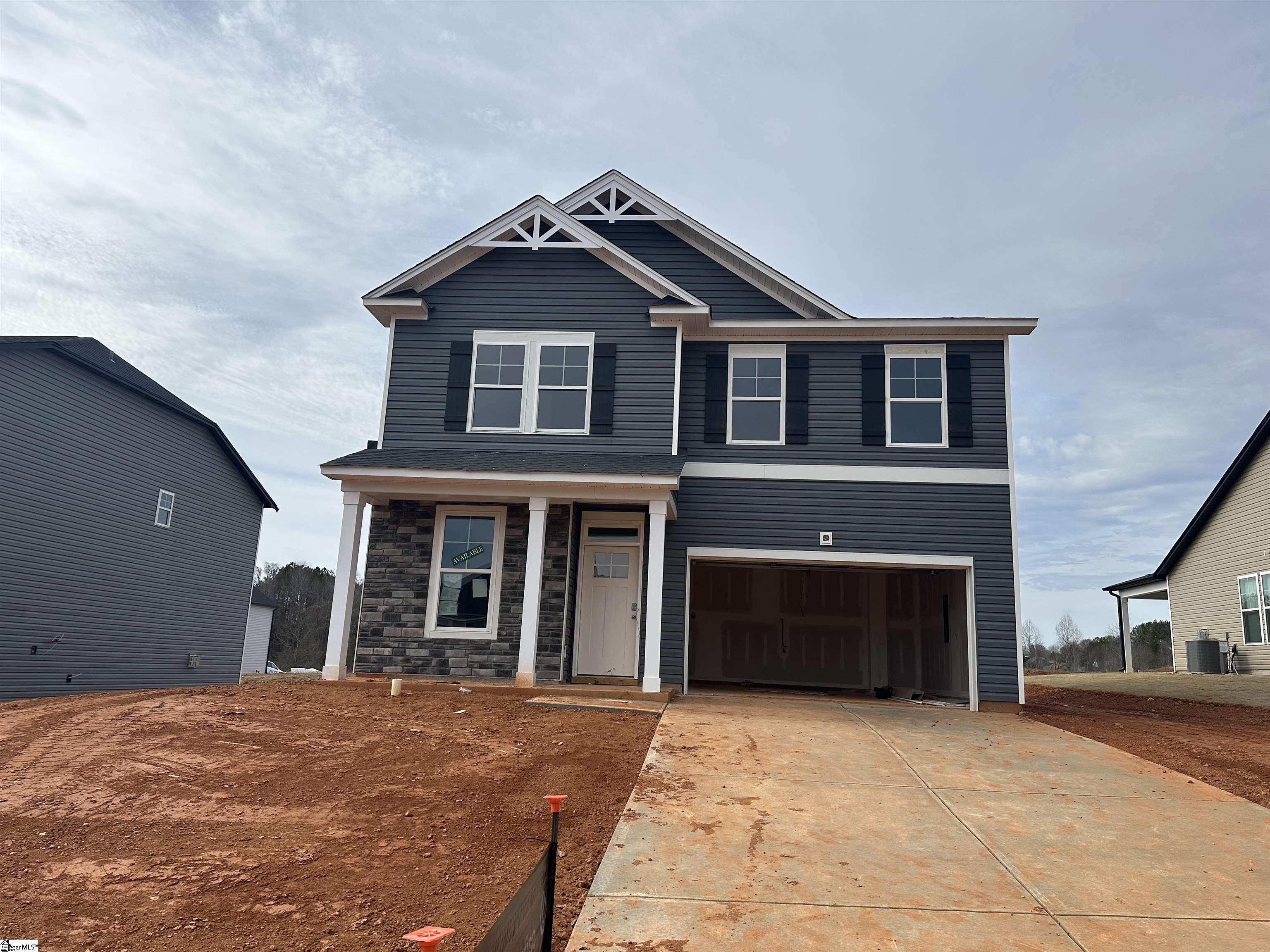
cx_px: 635
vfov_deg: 56.8
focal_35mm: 24
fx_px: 881
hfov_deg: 71.6
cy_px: 476
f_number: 1.78
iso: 80
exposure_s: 1/8197
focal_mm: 6.86
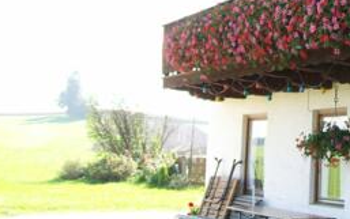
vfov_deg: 14.8
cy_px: 0
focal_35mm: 87
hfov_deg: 22.7
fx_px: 830
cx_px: 360
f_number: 2.7
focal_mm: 6
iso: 80
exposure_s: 1/183
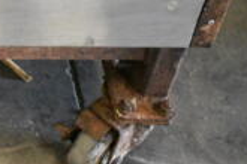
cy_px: -137
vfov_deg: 9.8
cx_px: -190
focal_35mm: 133
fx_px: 912
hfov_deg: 13.8
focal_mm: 24
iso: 6400
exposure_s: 1/100
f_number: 5
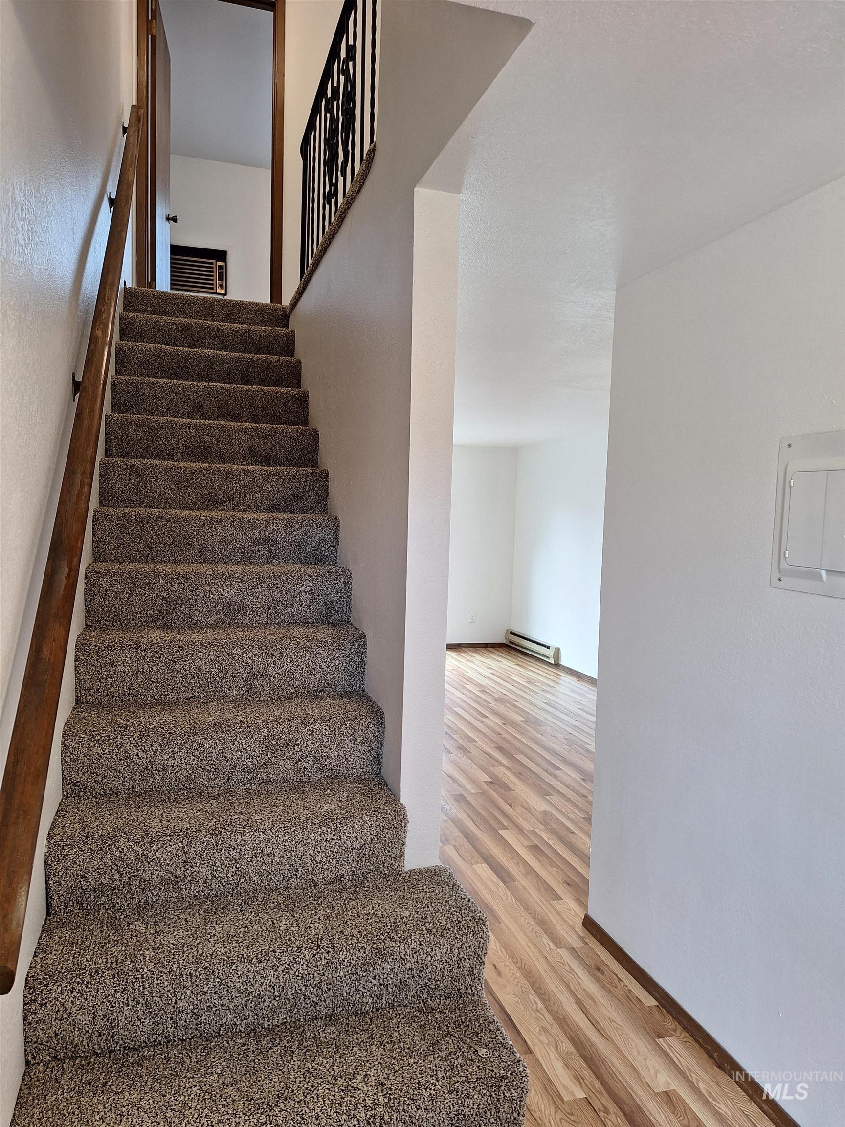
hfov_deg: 58.9
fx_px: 749
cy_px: 564
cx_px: 422
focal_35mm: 23
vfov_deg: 73.9
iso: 100
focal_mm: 5.54
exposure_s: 1/40
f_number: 1.8
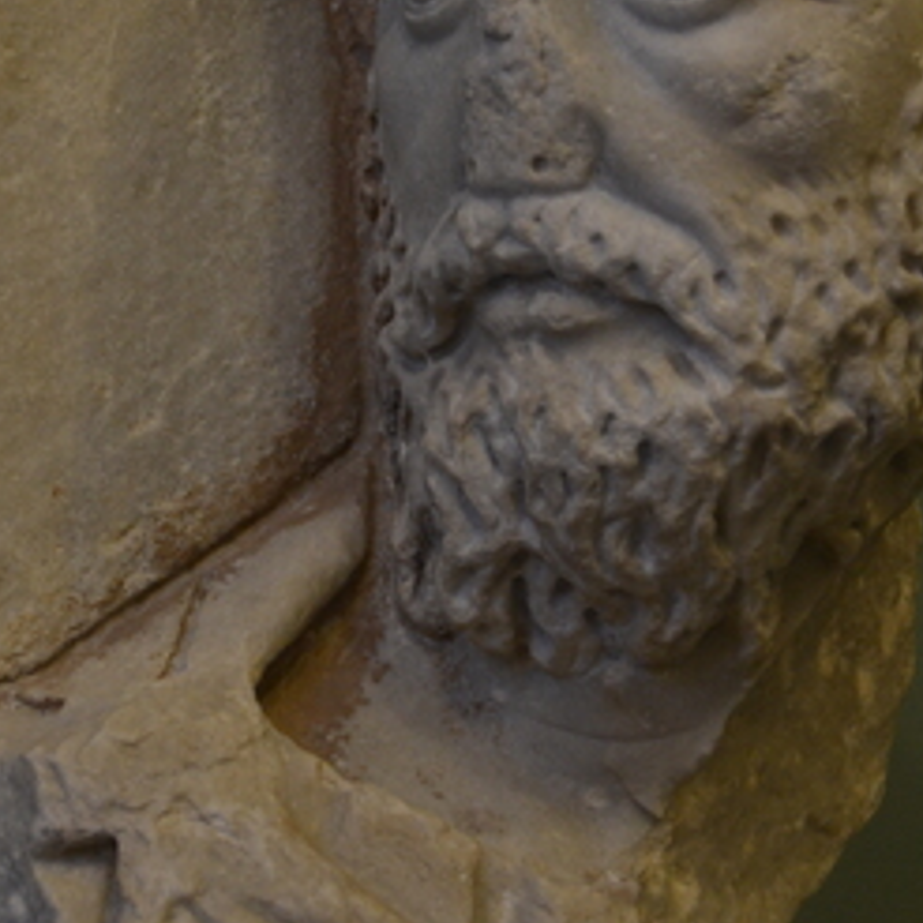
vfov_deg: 15.8
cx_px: 375
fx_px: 3318
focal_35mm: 110
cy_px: 334
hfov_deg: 15.8
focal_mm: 32
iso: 1250
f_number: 4.2
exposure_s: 1/15
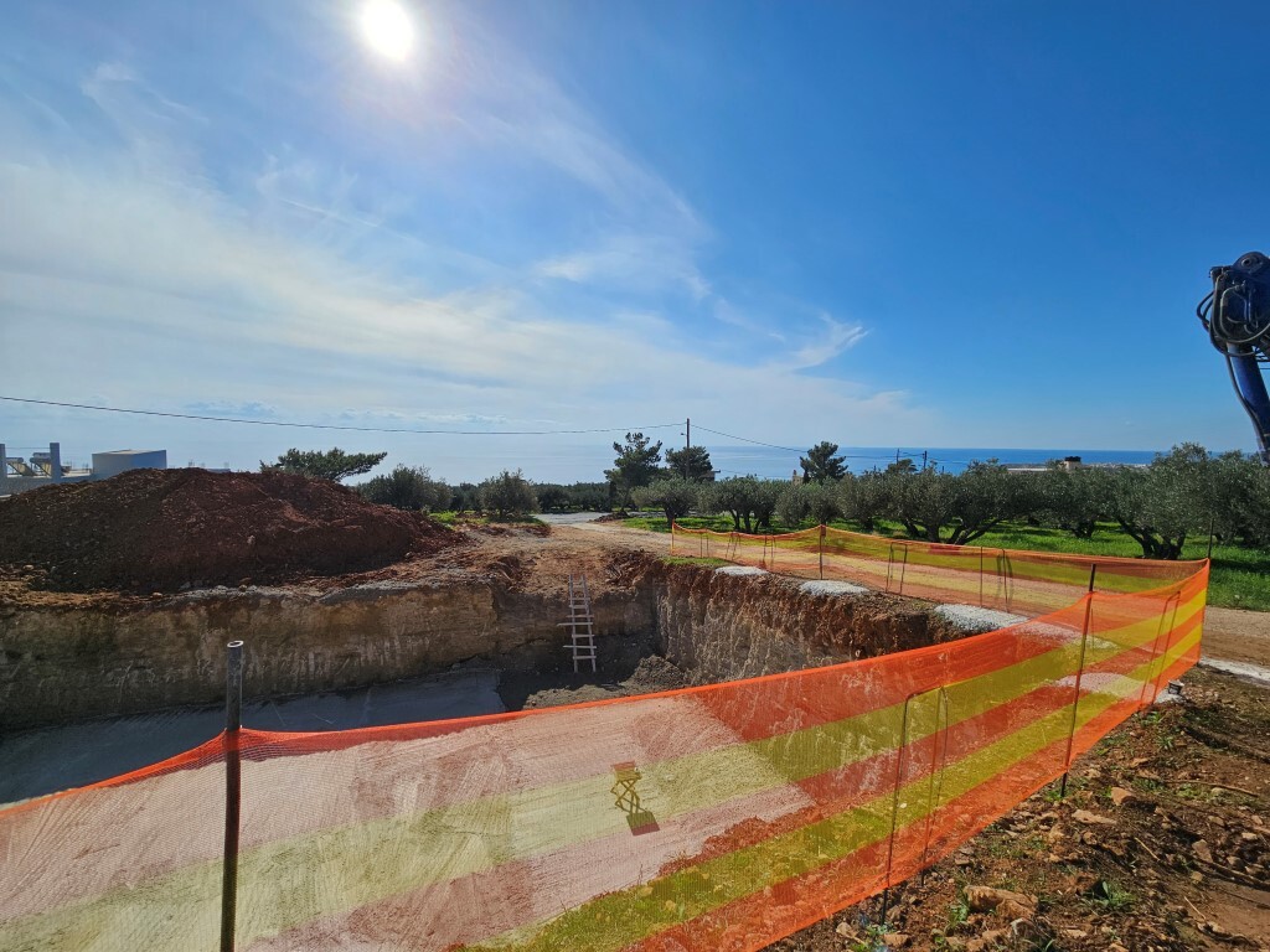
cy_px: 476
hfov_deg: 106.2
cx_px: 635
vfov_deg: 89.9
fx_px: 477
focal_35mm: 13
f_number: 2.2
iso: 50
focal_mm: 2.2
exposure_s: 1/6939
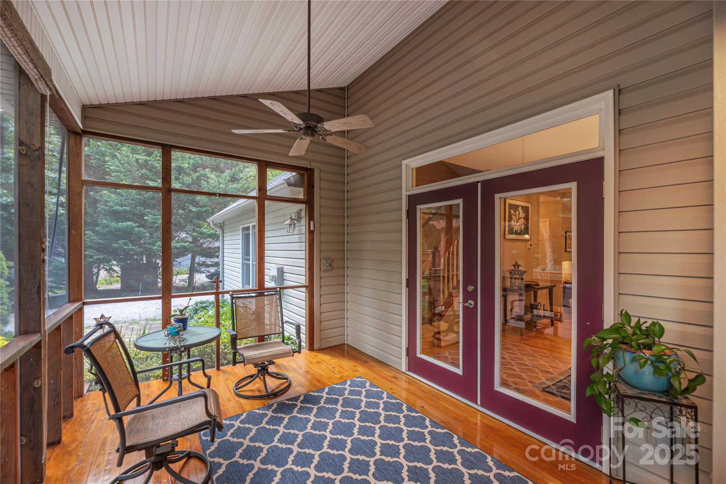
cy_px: 242
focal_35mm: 14
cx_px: 363
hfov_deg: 104.2
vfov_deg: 81.2
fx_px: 282
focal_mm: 14
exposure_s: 1/50
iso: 320
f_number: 7.1
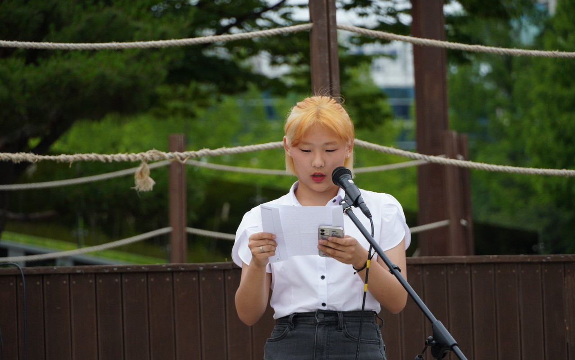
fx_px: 3252
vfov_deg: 6.3
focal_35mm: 208
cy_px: 192
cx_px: 289
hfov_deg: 10.1
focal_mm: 135
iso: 640
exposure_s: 1/250
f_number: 5.6
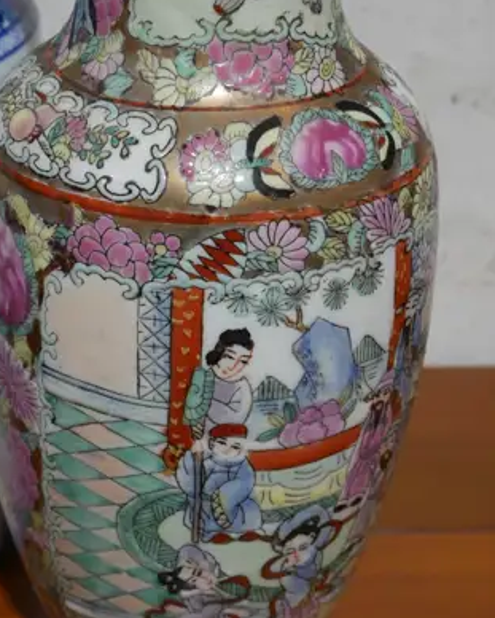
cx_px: -7
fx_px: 1884
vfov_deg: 18.6
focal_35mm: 103
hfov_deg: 14.7
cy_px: 233
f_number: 4.5
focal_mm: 20
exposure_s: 1/60
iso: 320
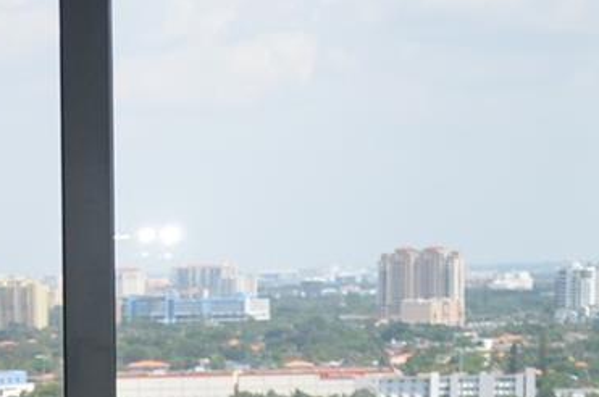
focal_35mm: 168
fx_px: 2790
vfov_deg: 7.8
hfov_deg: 11.8
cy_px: 746
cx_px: -252
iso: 125
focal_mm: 26
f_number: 4.2
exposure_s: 1/250
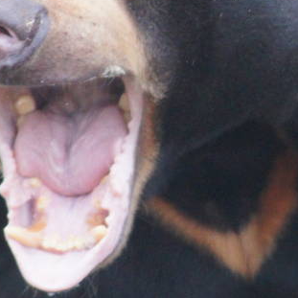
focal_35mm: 1312
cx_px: 231
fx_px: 12778
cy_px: 89
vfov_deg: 1.3
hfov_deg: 1.3
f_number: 5.6
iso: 1600
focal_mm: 200
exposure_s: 1/160
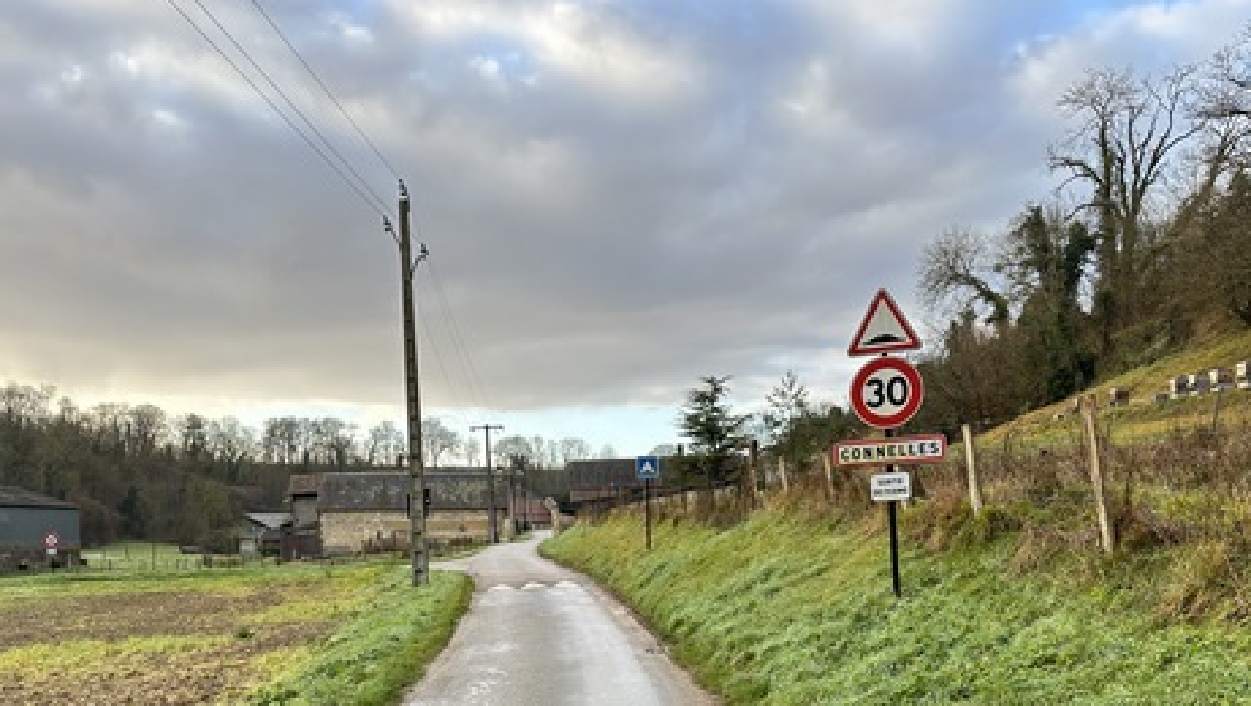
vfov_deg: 33.5
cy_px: 584
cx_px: 638
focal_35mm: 34
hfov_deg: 58.0
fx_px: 1129
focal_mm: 6.86
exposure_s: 1/357
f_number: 1.78
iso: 80
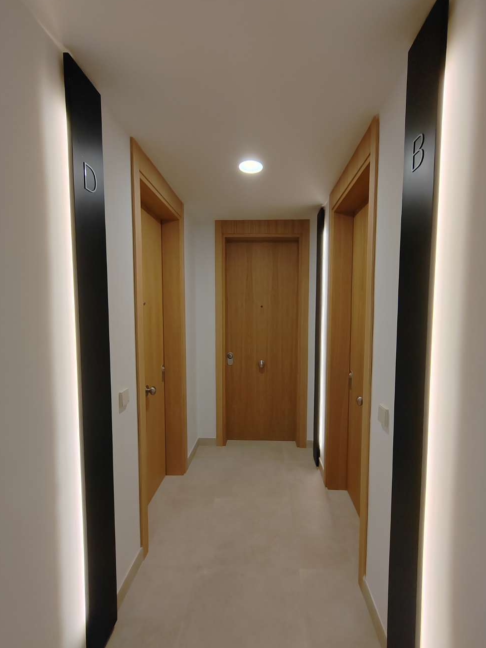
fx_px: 281
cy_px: 327
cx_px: 253
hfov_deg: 81.7
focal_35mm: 15
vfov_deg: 98.2
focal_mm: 2.16
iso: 200
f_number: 2.2
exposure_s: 1/100
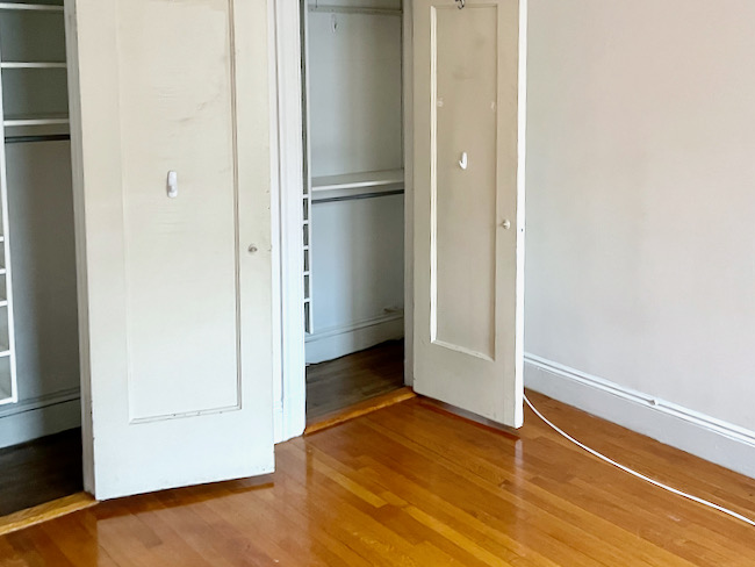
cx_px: 479
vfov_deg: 35.4
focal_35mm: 40
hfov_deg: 46.3
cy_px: 157
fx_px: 873
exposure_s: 1/60
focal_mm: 4.2
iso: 320
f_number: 1.6
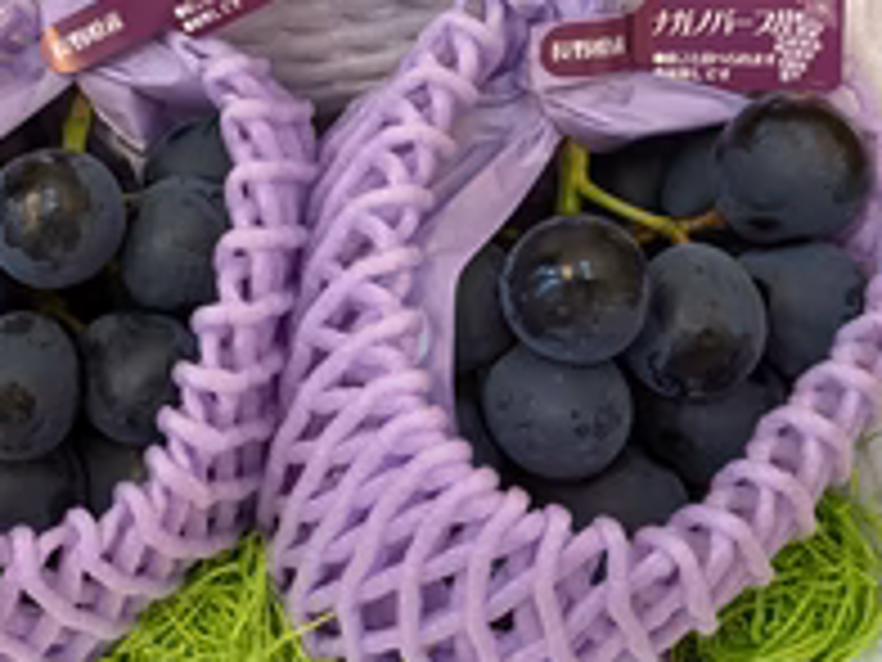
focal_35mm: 51
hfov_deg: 37.2
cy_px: 144
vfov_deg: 28.0
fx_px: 1299
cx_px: 310
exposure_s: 1/33.3
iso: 161
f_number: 1.89
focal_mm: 5.43
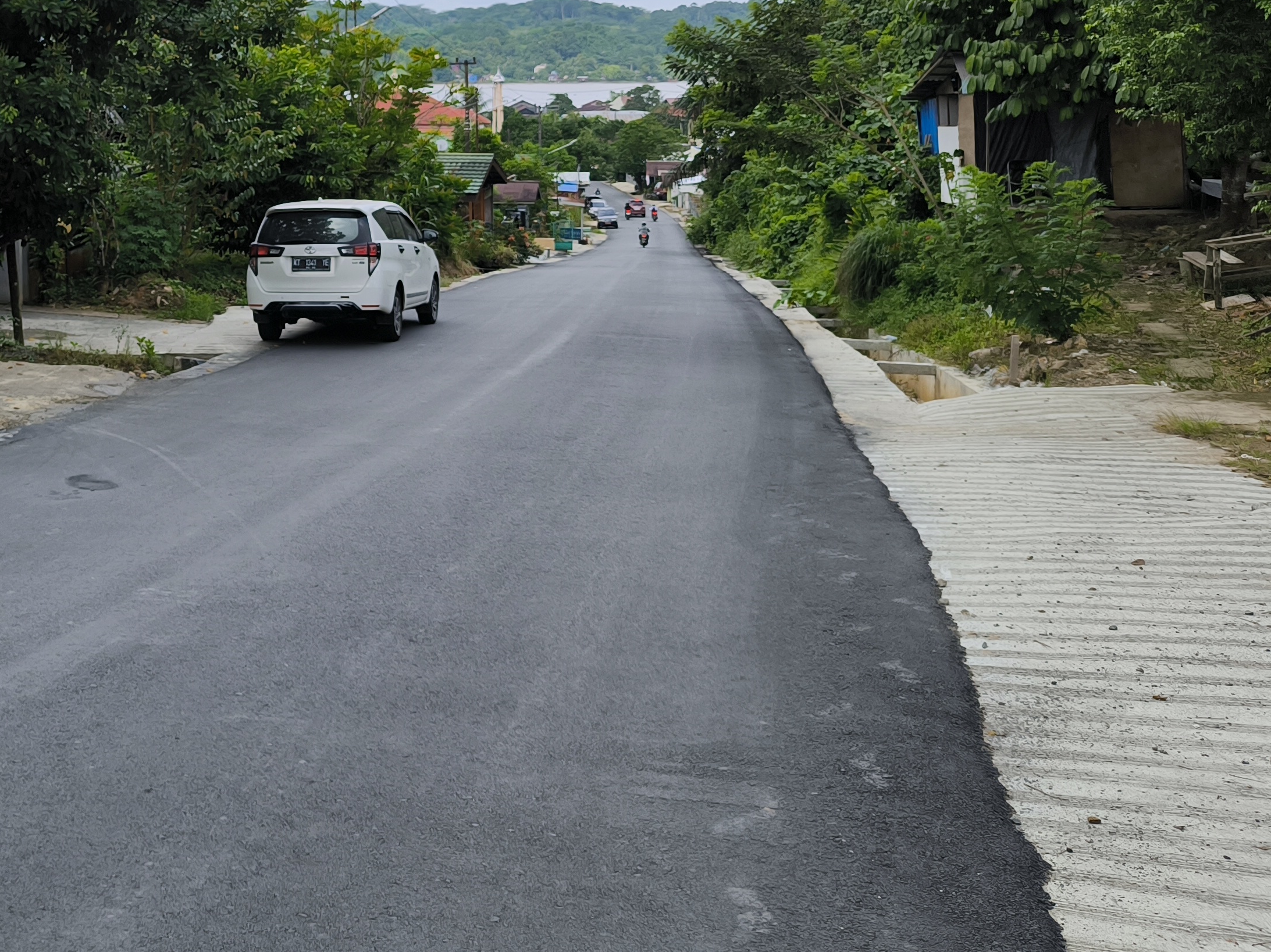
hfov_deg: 39.9
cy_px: 103
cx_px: 201
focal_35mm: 45
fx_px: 1652
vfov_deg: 30.8
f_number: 1.9
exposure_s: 1/1387
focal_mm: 6.92
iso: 50
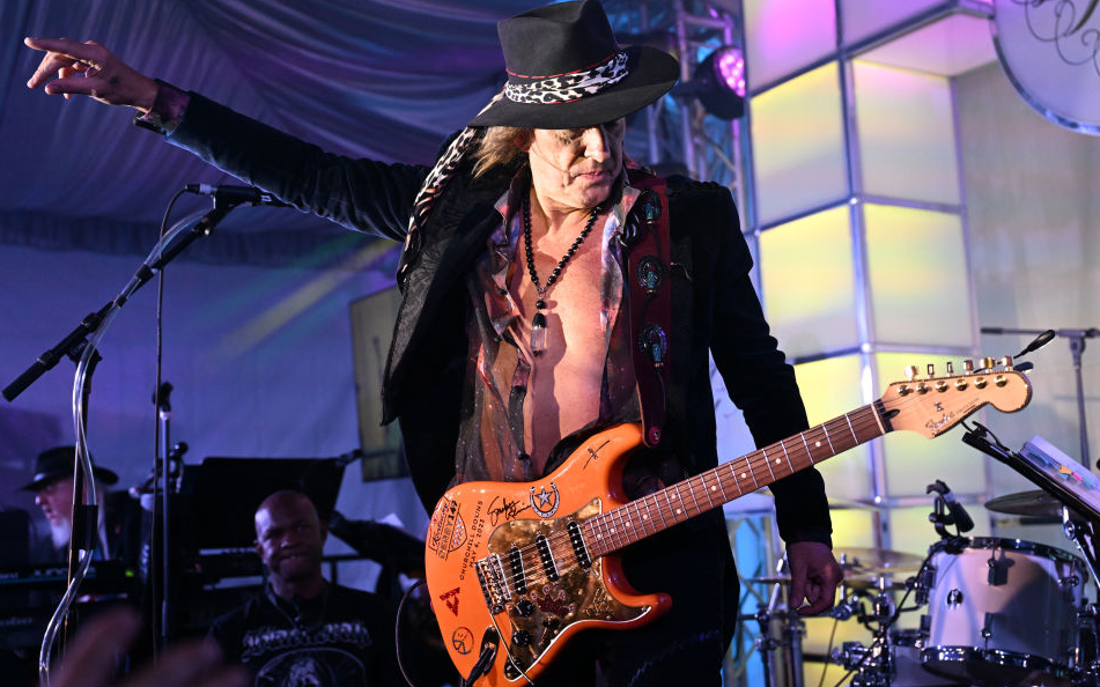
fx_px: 1349
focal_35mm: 45
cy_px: 324
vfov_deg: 28.6
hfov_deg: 44.3
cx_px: 588
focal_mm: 41
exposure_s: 1/1250
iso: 3200
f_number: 3.2
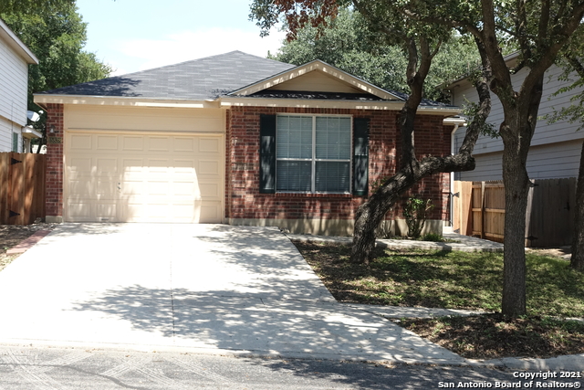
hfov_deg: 39.6
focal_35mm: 50
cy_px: 195
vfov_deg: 27.0
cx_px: 292
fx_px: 811
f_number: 6.3
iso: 640
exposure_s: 1/800
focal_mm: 18.51
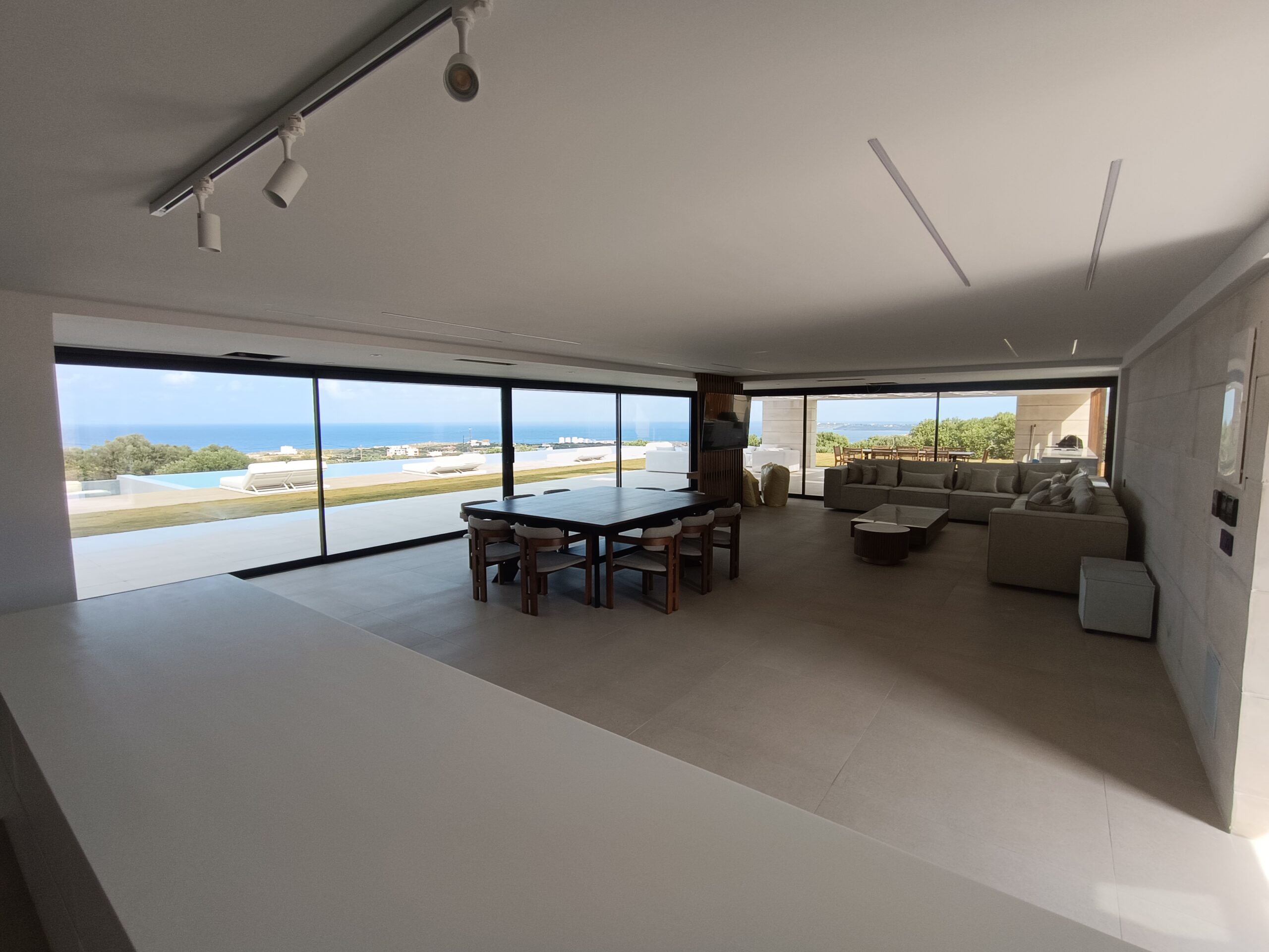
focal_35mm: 16
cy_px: 476
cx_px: 634
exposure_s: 1/112
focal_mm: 1.66
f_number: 2.2
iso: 50
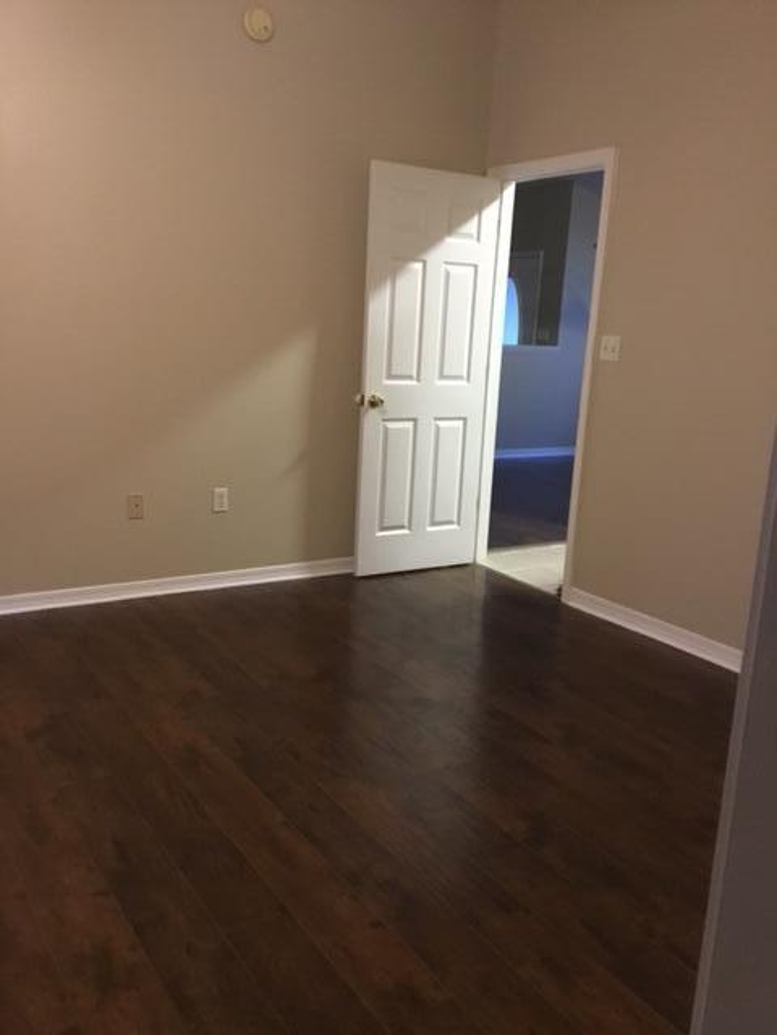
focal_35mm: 31
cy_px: 518
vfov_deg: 58.4
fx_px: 928
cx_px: 388
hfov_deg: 45.4
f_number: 2.4
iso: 500
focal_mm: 3.3
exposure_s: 1/17
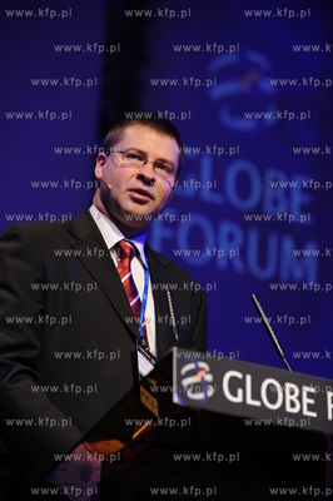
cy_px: 250
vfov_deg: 15.2
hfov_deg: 10.1
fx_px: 1876
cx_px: 166
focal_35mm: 135
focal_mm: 135
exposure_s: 1/125
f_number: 4
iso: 800
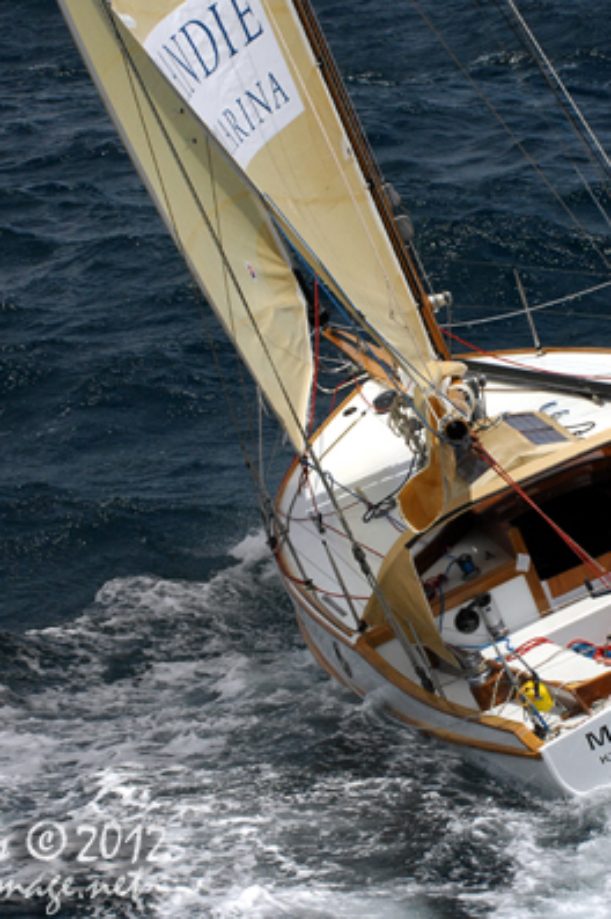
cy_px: 460
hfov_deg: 5.2
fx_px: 6707
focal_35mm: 263
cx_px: 424
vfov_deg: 7.8
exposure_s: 1/1000
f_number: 8.5
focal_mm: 116
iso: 400
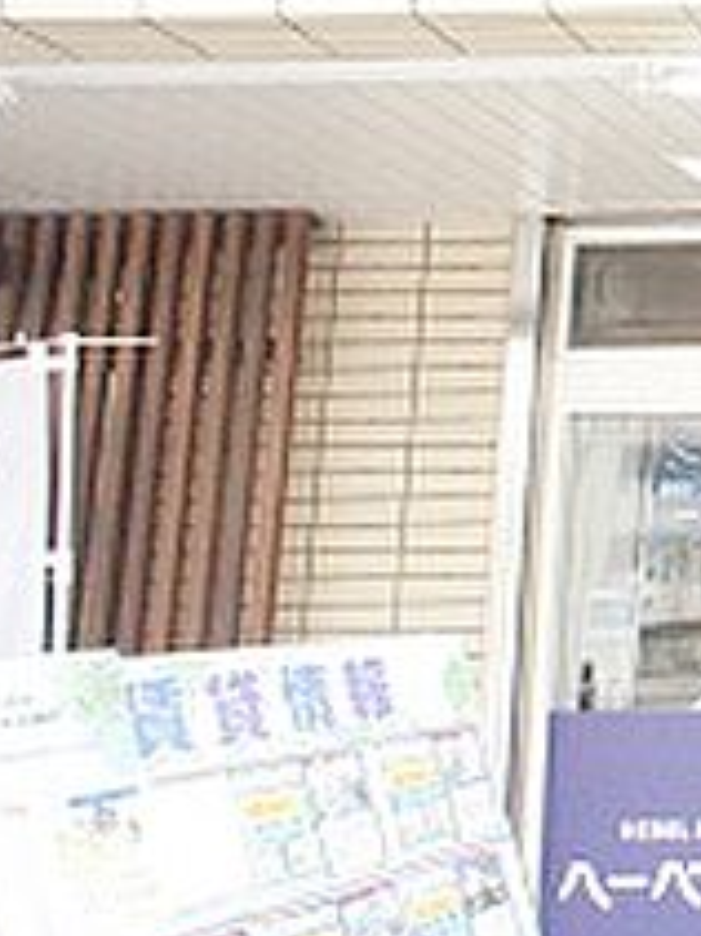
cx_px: 1362
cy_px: 437
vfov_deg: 27.8
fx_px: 1892
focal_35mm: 70
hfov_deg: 16.5
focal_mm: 16
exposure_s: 1/800
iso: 6400
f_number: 7.1
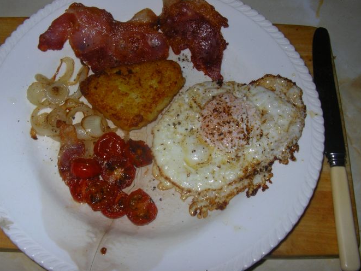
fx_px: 480
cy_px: 136
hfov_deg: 41.1
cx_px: 156
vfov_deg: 31.5
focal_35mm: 46
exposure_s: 1/60
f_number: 2.9
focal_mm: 5.8
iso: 50
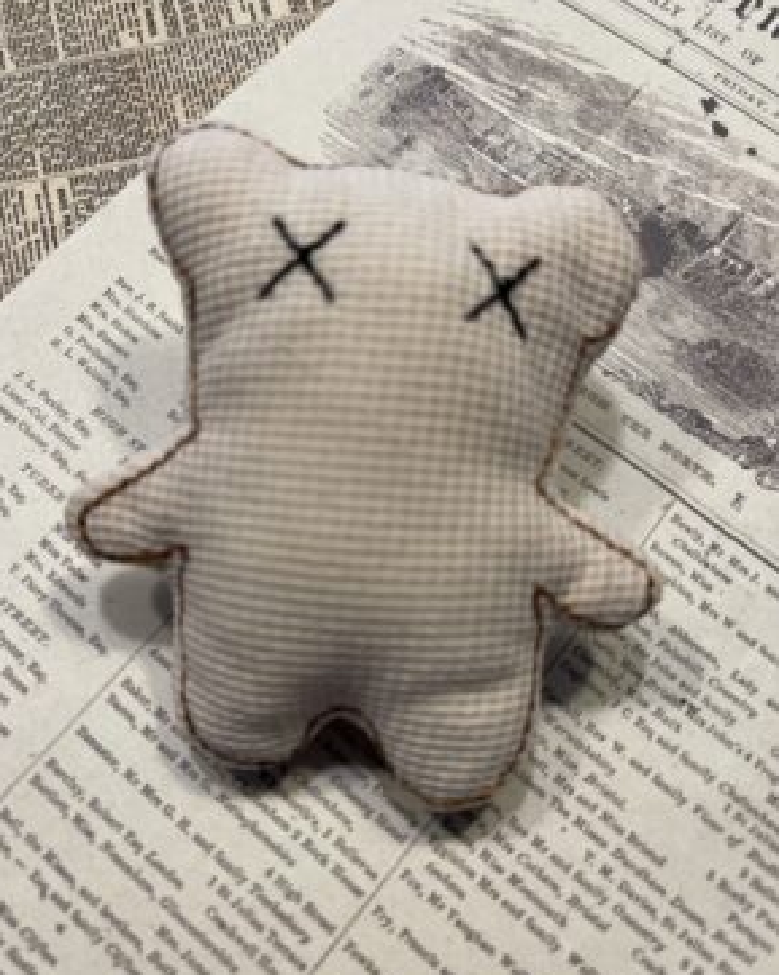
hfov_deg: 53.1
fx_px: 779
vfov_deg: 64.1
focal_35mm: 27
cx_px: 377
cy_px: 517
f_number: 1.6
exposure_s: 1/100
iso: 125
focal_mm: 5.1
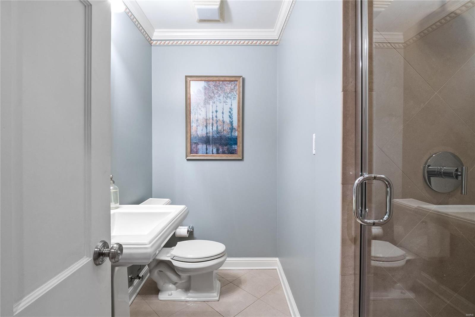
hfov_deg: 96.7
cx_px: 238
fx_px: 211
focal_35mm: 16
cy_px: 158
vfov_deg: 73.7
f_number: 8
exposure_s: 1/2
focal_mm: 8
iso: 400
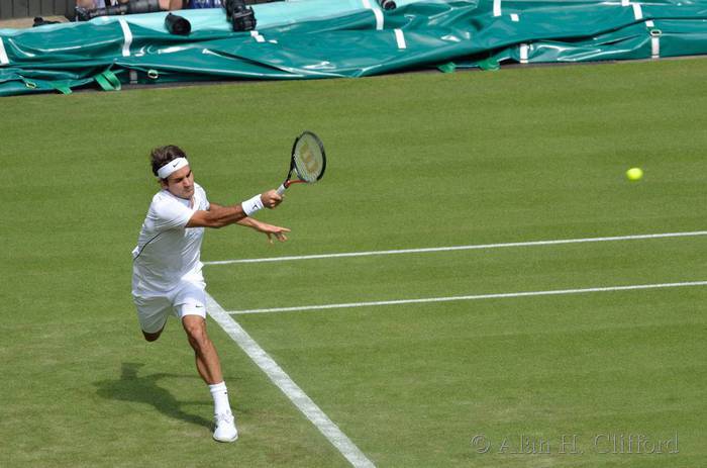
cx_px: 354
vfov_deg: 3.5
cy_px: 234
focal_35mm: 390
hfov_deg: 5.3
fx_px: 7640
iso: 180
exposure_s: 1/800
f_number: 5.3
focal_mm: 260
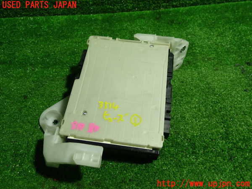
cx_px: 126
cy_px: 94
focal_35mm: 30
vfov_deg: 46.8
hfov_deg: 60.0
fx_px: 218
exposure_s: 1/50
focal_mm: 5.4
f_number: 2.3
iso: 200
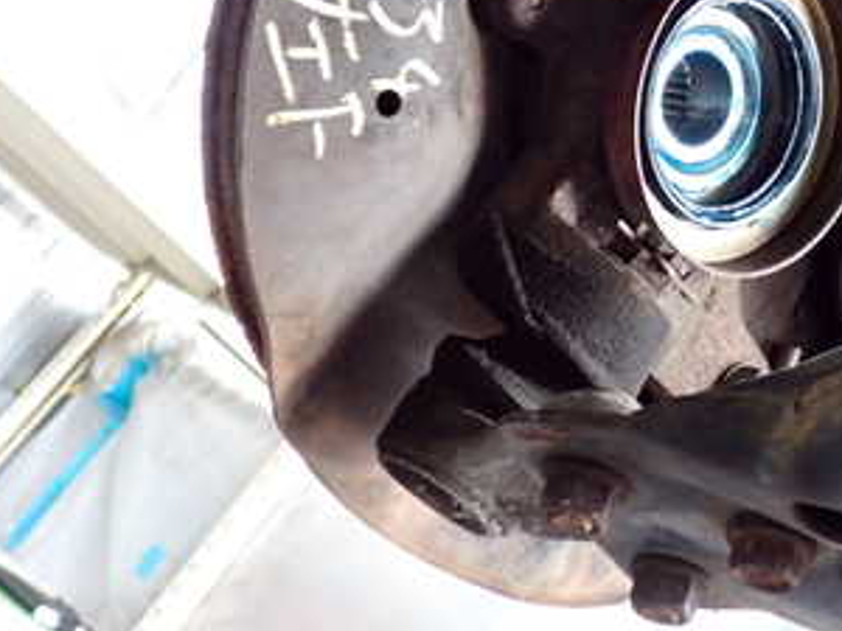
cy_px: 6
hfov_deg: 28.7
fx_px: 1557
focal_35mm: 64
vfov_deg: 22.1
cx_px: 806
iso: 640
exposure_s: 1/125
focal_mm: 5.79
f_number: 2.4
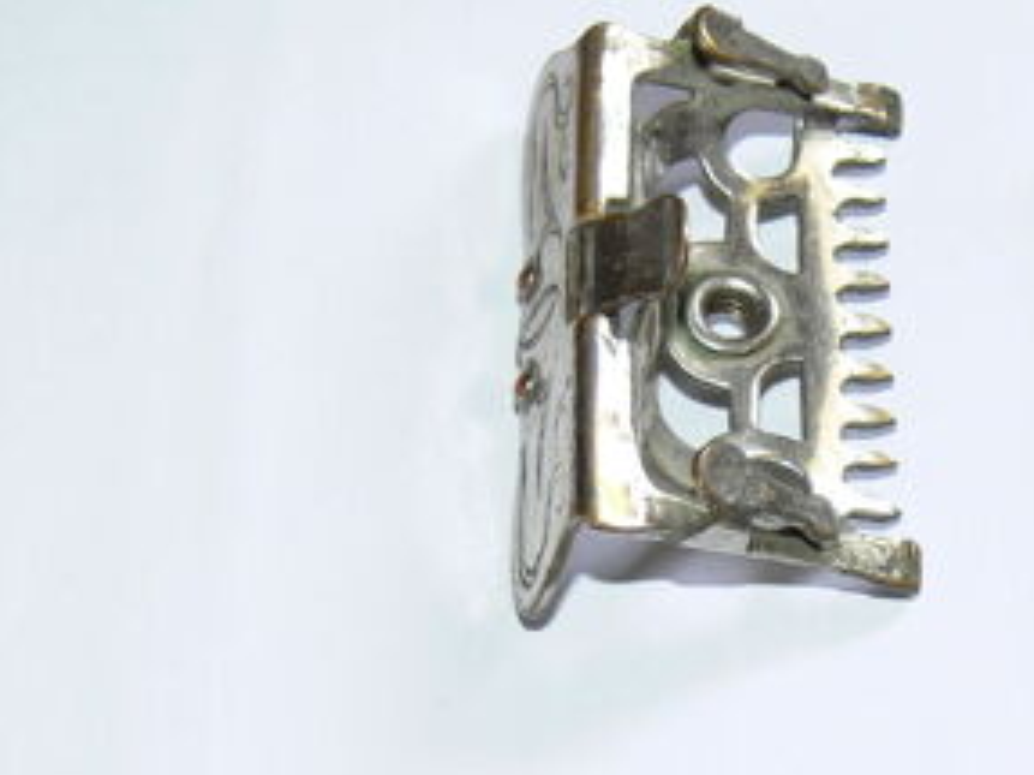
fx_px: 3195
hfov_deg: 18.2
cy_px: 588
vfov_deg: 13.8
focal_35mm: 107
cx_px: 832
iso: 80
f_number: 3.2
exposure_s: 1/30
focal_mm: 11.8
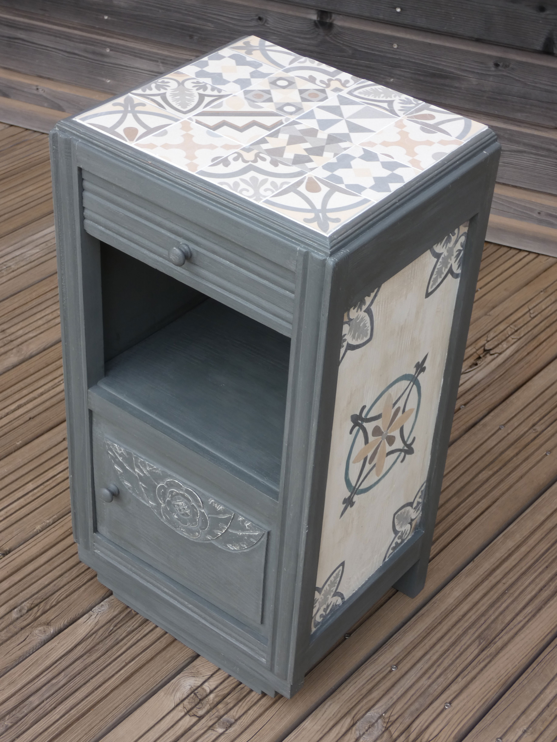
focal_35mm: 61
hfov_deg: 24.0
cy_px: 371
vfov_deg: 31.7
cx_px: 278
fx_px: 1309
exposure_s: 1/125
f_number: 4.1
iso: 80
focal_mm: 10.8
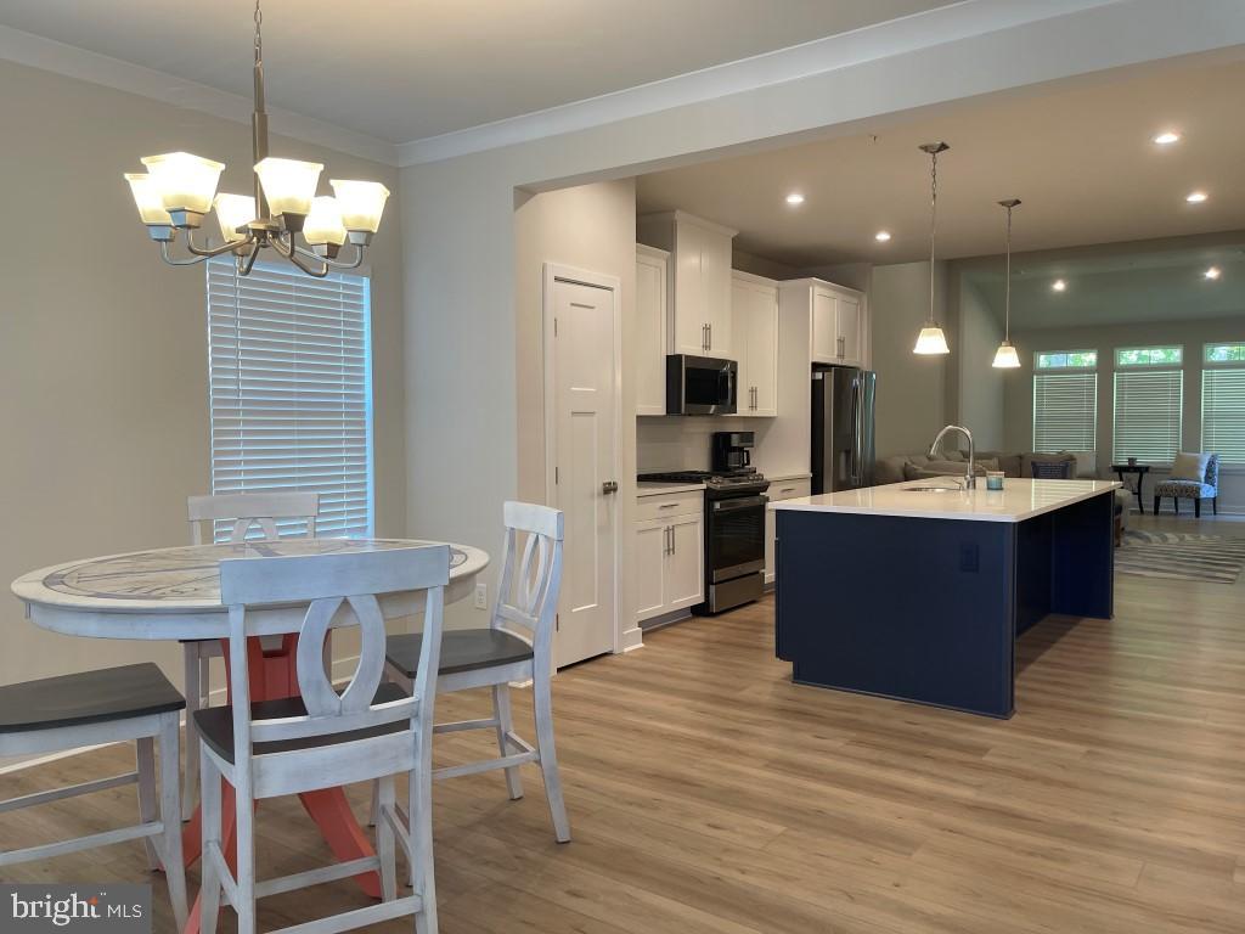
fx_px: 899
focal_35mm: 25
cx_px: 622
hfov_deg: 69.4
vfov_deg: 54.9
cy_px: 467
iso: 125
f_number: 1.6
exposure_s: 1/120
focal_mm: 5.1
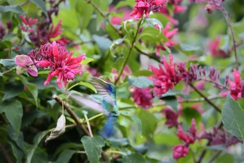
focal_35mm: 200
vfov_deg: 6.9
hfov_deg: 10.3
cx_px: 122
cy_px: 82
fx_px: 1355
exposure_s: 1/160
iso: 400
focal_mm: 200
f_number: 5.6
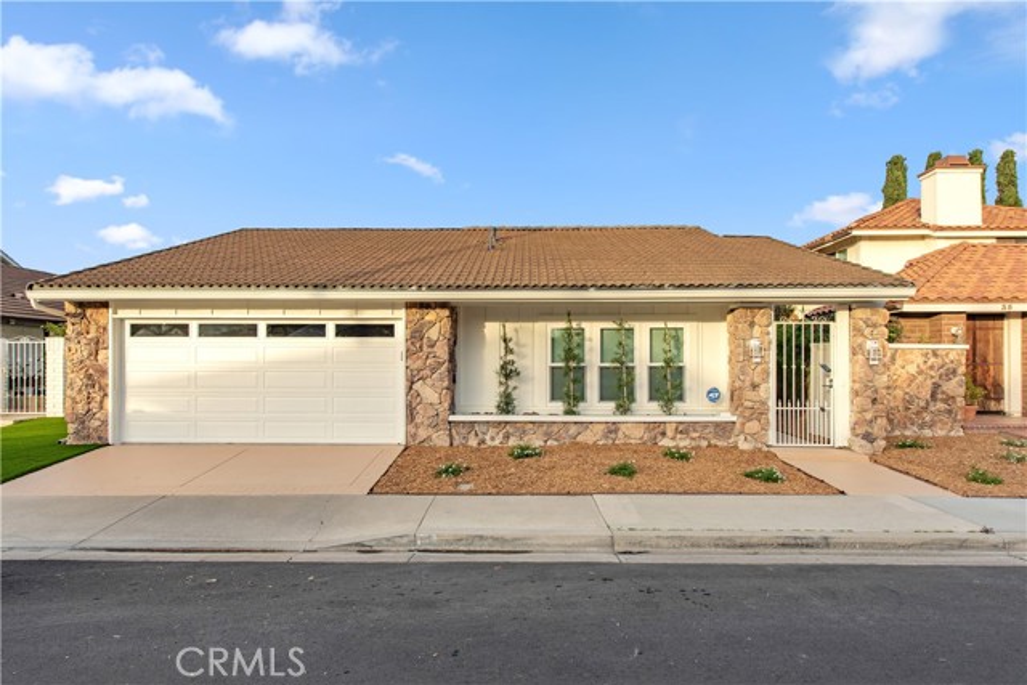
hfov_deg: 81.2
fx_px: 599
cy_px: 342
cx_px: 514
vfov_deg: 59.5
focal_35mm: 21
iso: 200
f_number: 9
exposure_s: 1/320
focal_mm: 21
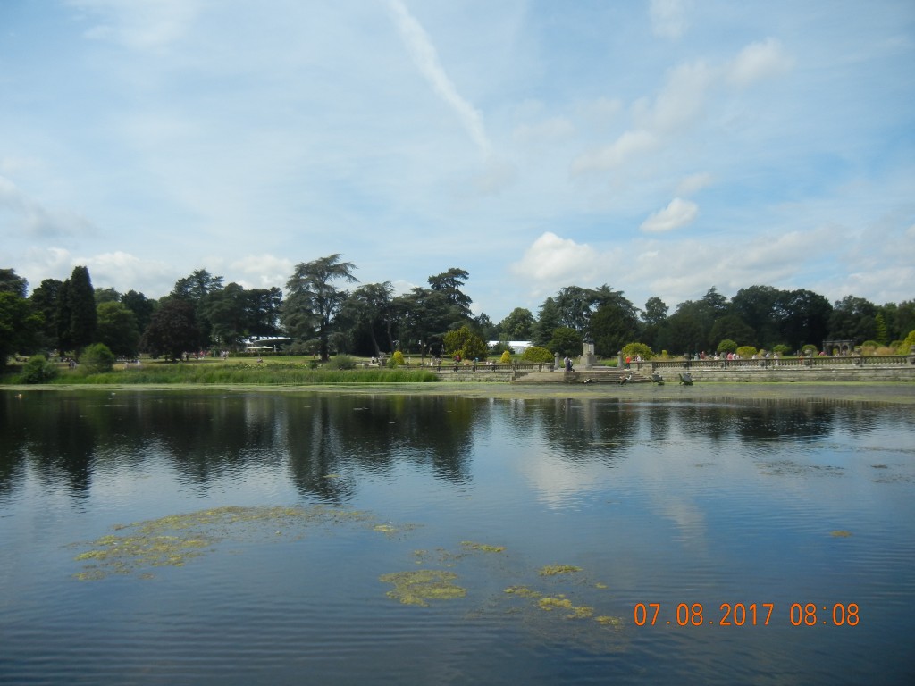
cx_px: 458
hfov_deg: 60.0
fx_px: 793
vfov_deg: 46.8
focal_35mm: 30
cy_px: 343
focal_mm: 5.4
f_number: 7
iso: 160
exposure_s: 1/496
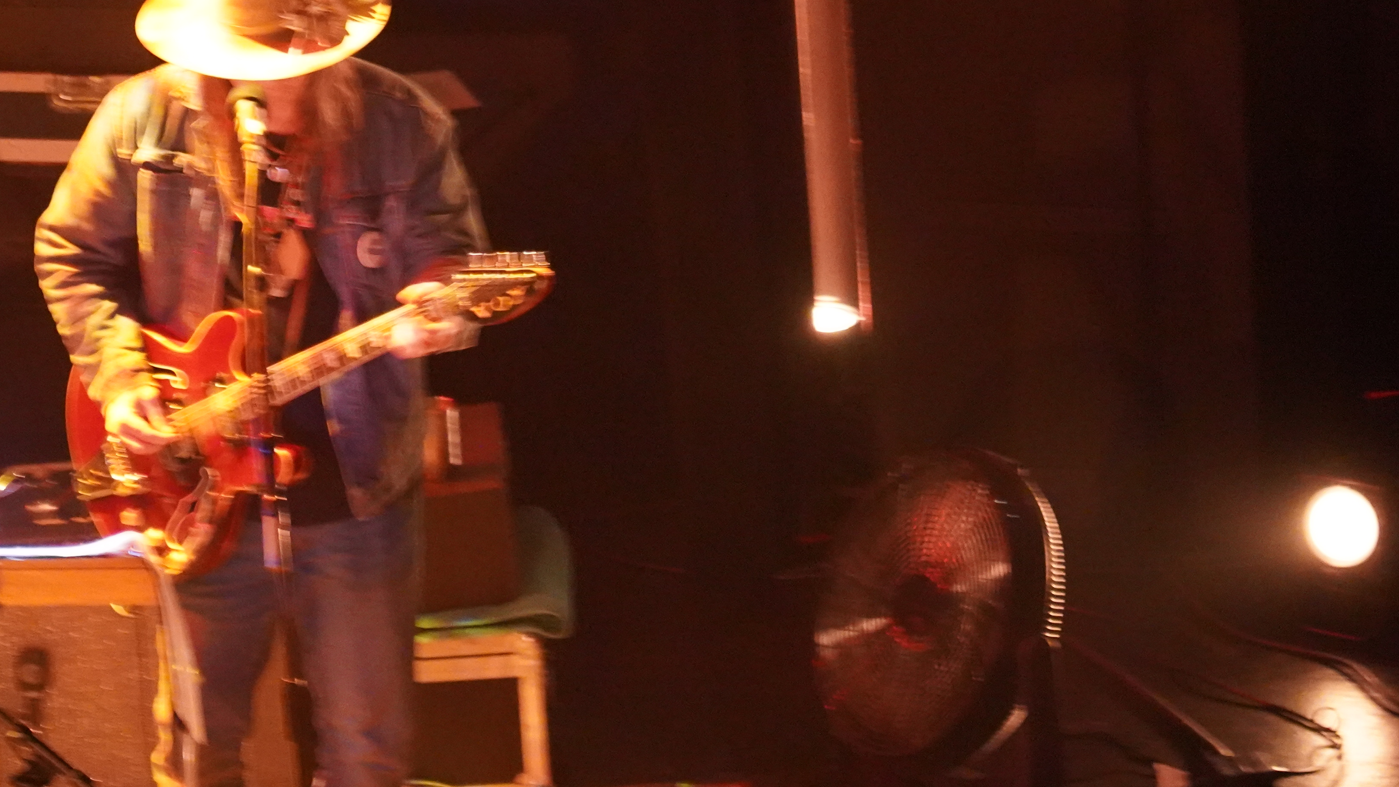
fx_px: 7494
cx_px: 396
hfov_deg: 10.6
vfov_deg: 6.0
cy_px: 179
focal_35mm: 202
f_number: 4
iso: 12800
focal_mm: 105
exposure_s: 1/20
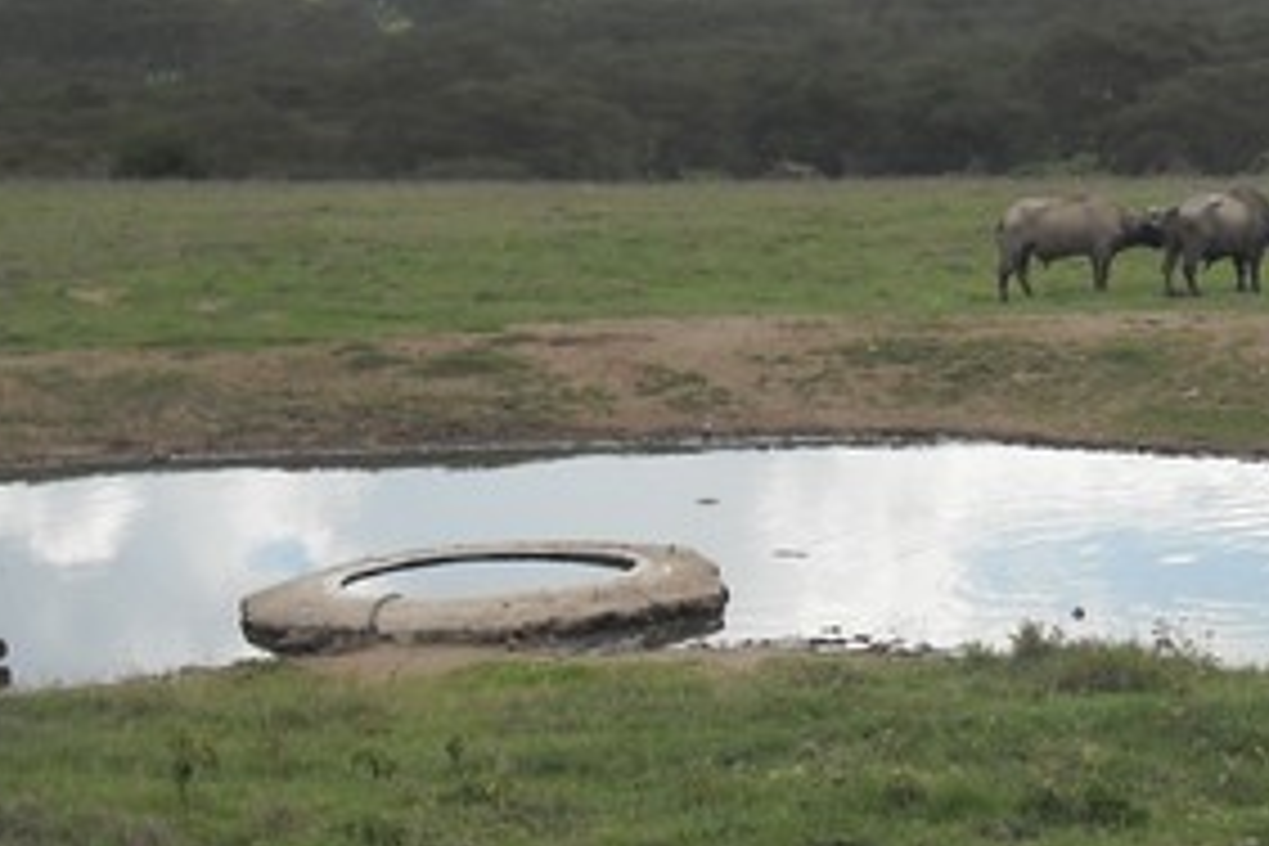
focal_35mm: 130
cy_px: 261
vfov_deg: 10.5
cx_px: 1224
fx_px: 4582
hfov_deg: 15.5
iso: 64
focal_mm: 7.1
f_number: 6.1
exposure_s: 1/176
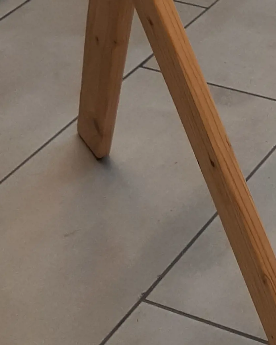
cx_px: 401
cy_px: 29
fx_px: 1001
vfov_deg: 19.2
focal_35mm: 98
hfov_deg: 14.7
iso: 64
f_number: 1.7
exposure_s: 1/100
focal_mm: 3.93
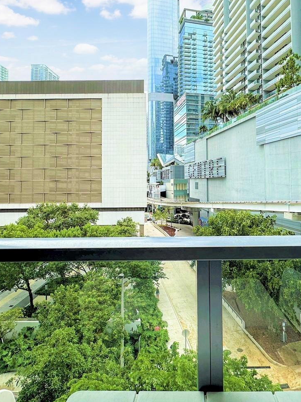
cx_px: 186
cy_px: 171
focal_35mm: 23
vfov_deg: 73.5
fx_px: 267
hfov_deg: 58.2
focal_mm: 2.22
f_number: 2.2
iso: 40
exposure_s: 1/769
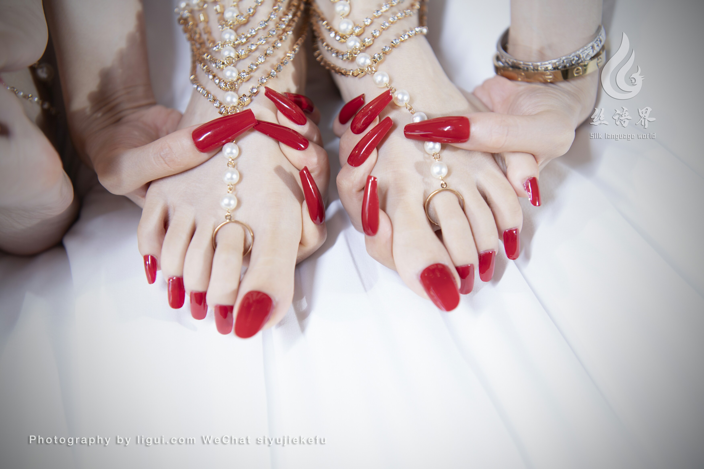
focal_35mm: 44
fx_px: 860
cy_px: 234
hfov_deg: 44.5
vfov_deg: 30.5
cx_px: 352
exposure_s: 1/50
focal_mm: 44
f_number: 2.8
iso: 125
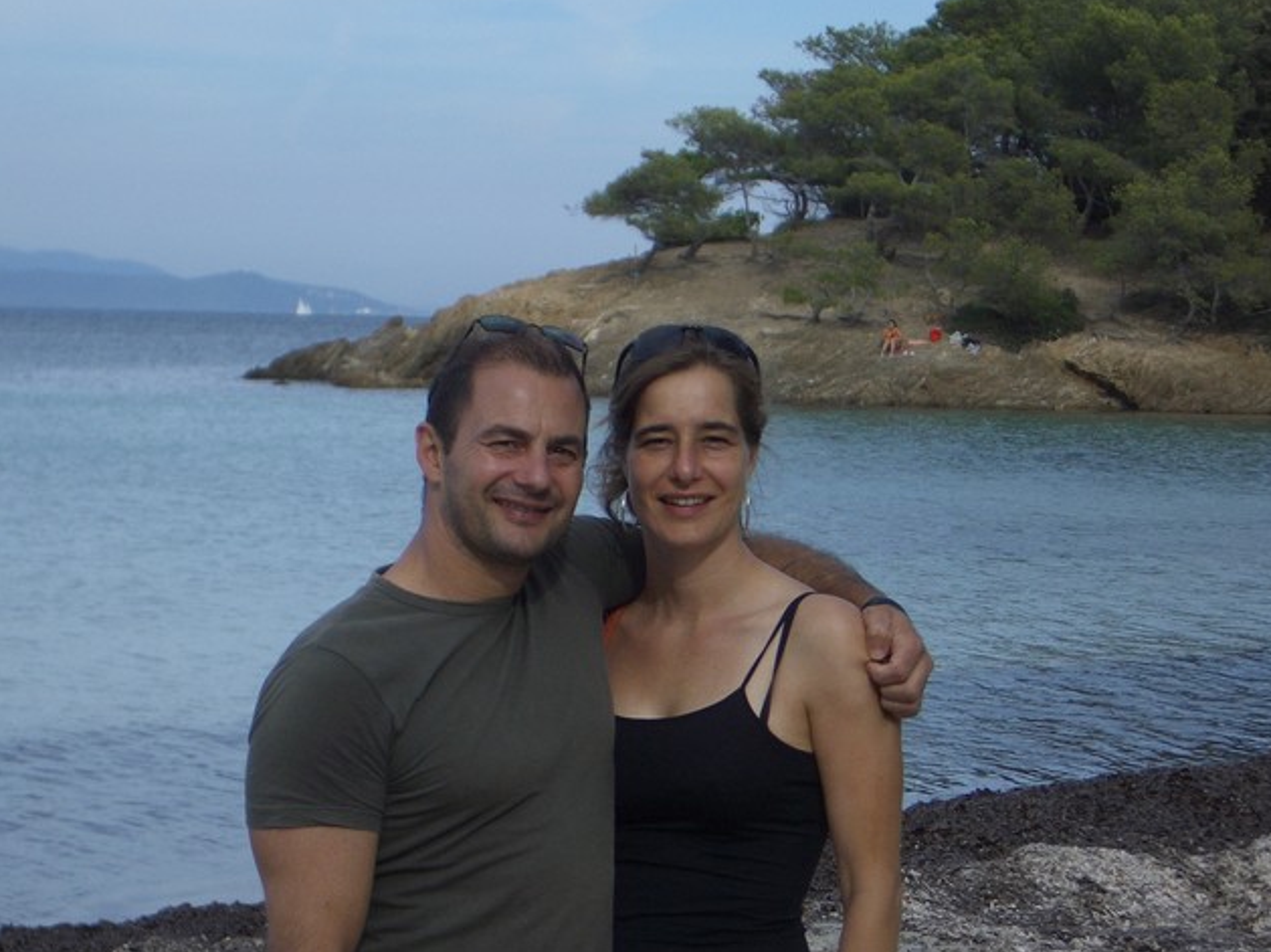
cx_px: 576
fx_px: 4110
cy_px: 564
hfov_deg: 17.6
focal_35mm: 112
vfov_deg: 13.2
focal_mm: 14.6
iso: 50
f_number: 4.4
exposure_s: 1/500
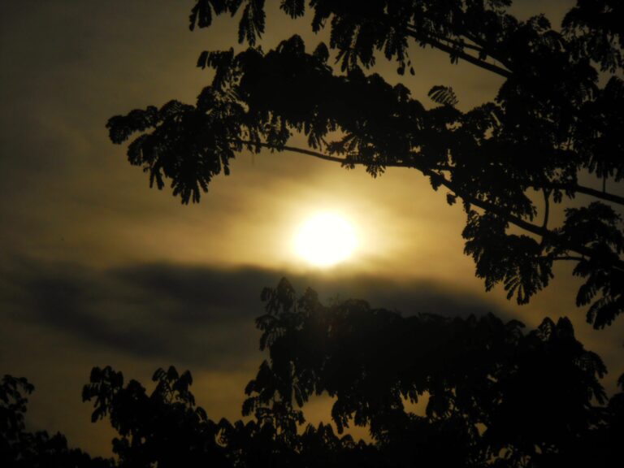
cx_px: 312
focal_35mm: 156
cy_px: 234
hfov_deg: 12.7
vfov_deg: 9.5
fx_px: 2812
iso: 80
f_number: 21
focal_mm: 27.6
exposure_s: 1/2000
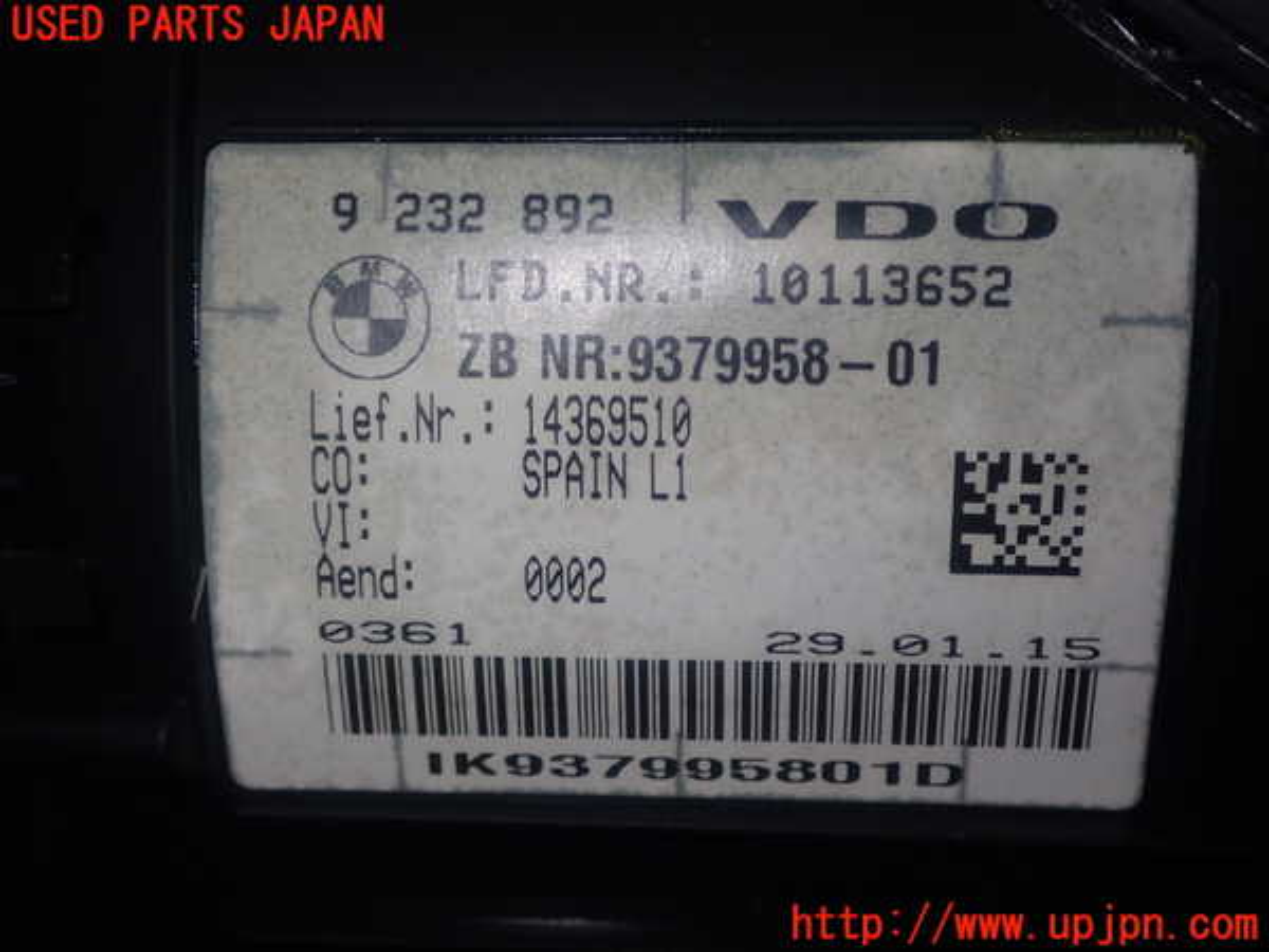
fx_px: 1613
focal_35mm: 44
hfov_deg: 42.9
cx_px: 634
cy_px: 476
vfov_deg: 32.9
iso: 200
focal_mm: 7.84
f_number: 9
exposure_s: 1/40
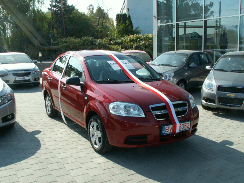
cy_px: 92
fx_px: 247
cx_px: 122
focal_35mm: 35
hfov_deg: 52.6
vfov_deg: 40.7
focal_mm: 5.86
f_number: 8
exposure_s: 1/100
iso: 50
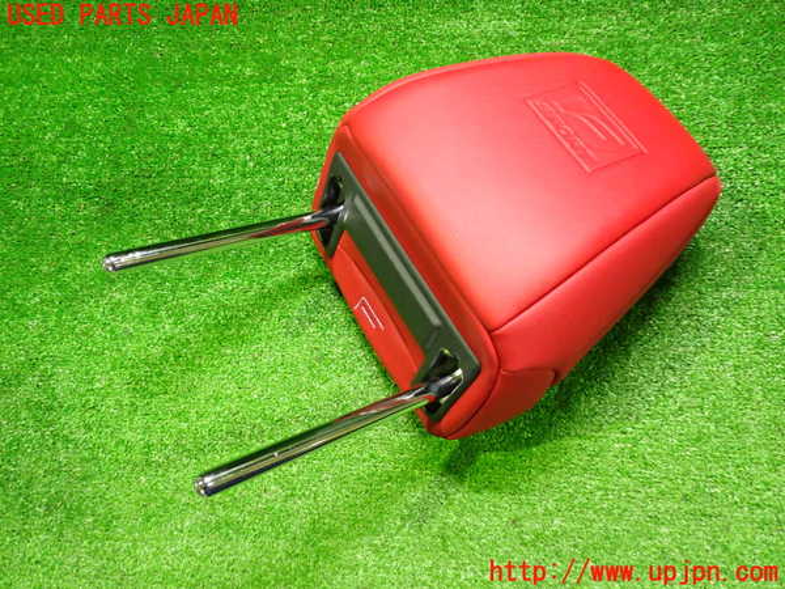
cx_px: 392
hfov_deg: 60.0
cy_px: 294
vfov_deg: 46.8
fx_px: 680
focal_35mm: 30
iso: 640
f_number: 2.3
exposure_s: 1/30
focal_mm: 5.4
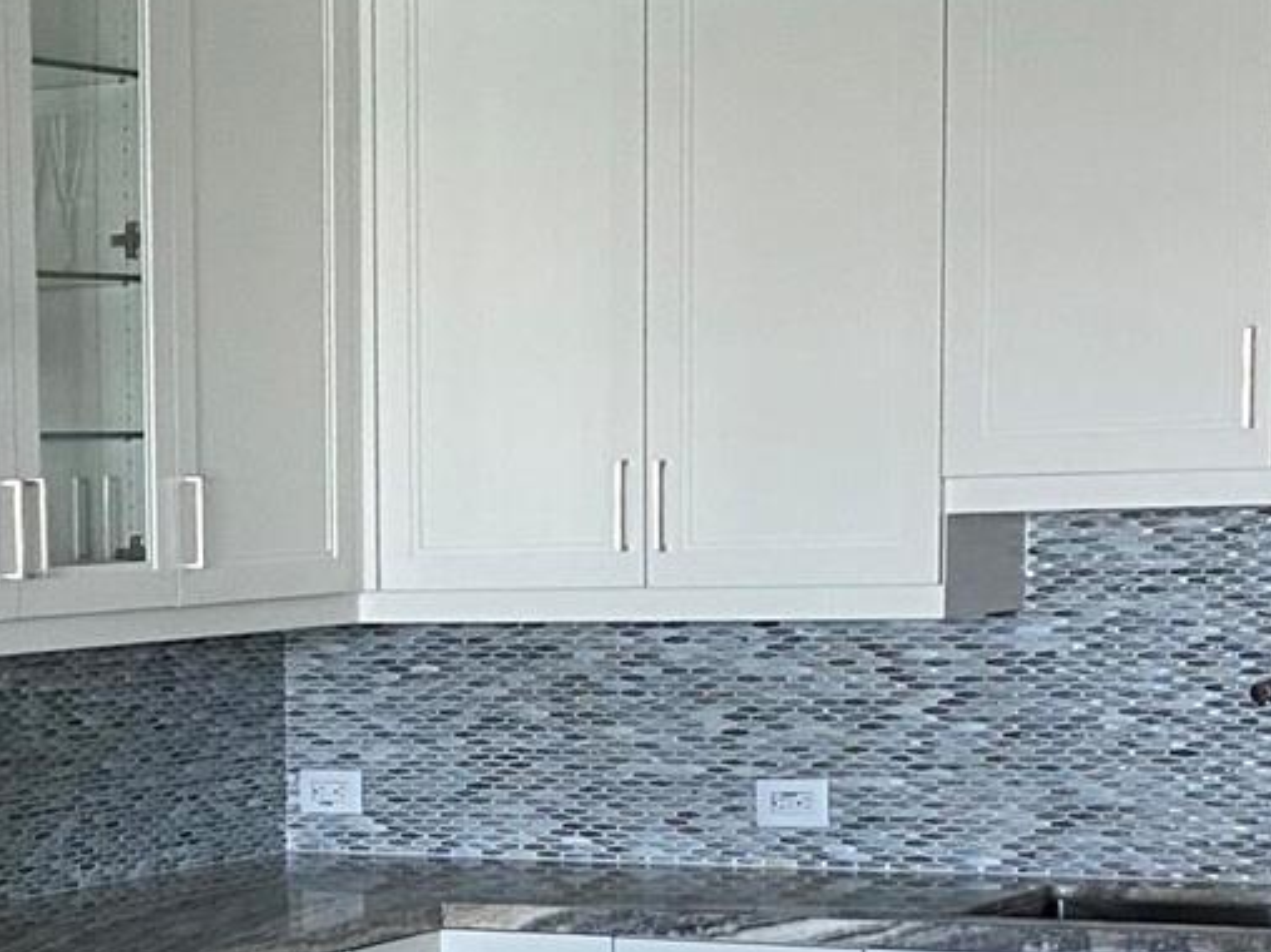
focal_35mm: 105
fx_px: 3854
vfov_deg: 13.9
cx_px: 15
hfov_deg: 18.3
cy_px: 970
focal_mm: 4.25
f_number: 1.8
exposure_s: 1/87
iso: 125
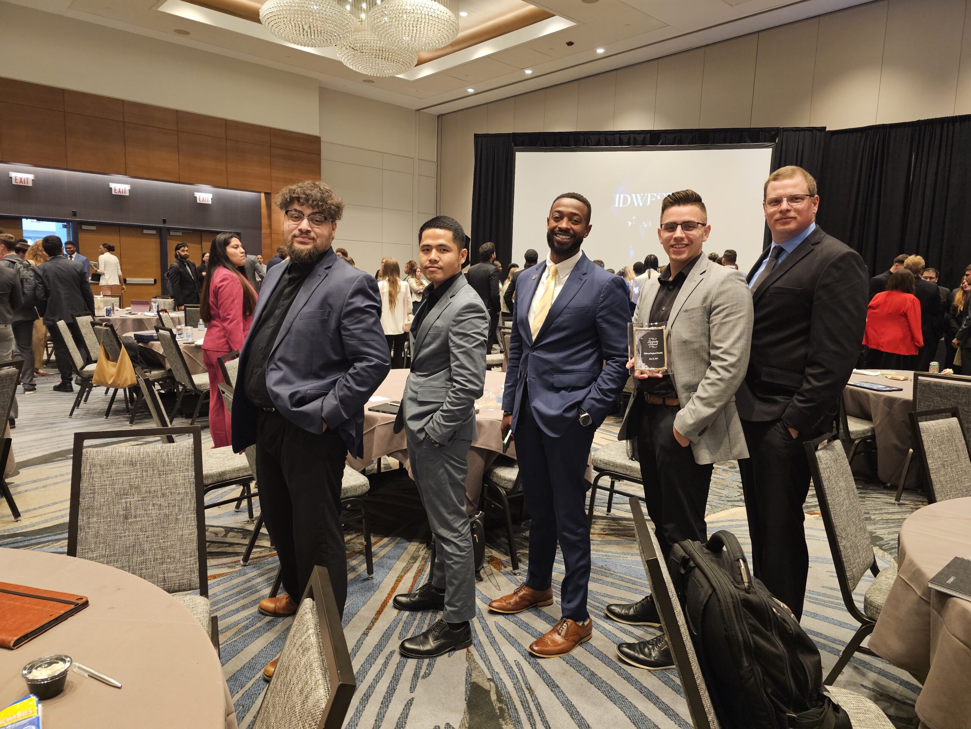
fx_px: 645
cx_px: 486
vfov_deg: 58.9
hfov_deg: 73.9
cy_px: 364
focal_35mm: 23
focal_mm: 6.3
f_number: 1.7
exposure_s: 1/120
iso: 640
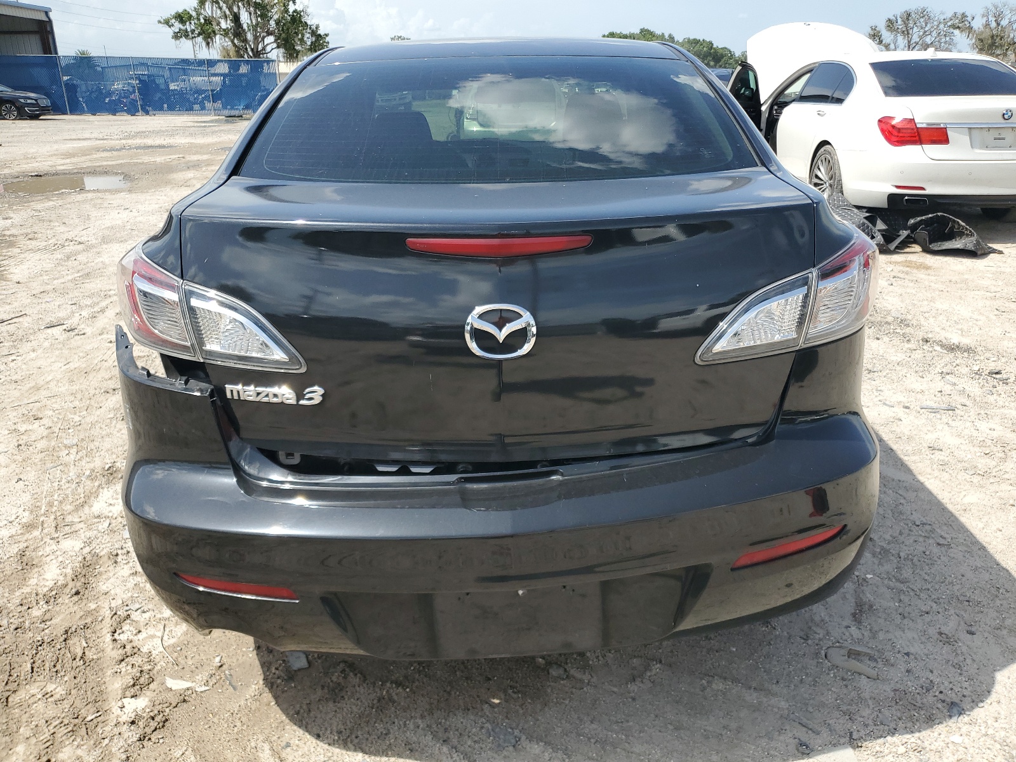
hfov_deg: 67.3
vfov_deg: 53.1
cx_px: 508
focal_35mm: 26
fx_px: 763
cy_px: 381
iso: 50
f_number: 1.5
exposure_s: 1/2000
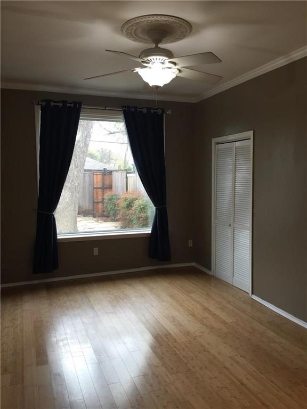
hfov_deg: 48.2
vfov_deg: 61.7
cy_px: 204
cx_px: 154
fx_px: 343
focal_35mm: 29
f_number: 2.2
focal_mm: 4.15
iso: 32
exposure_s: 1/40
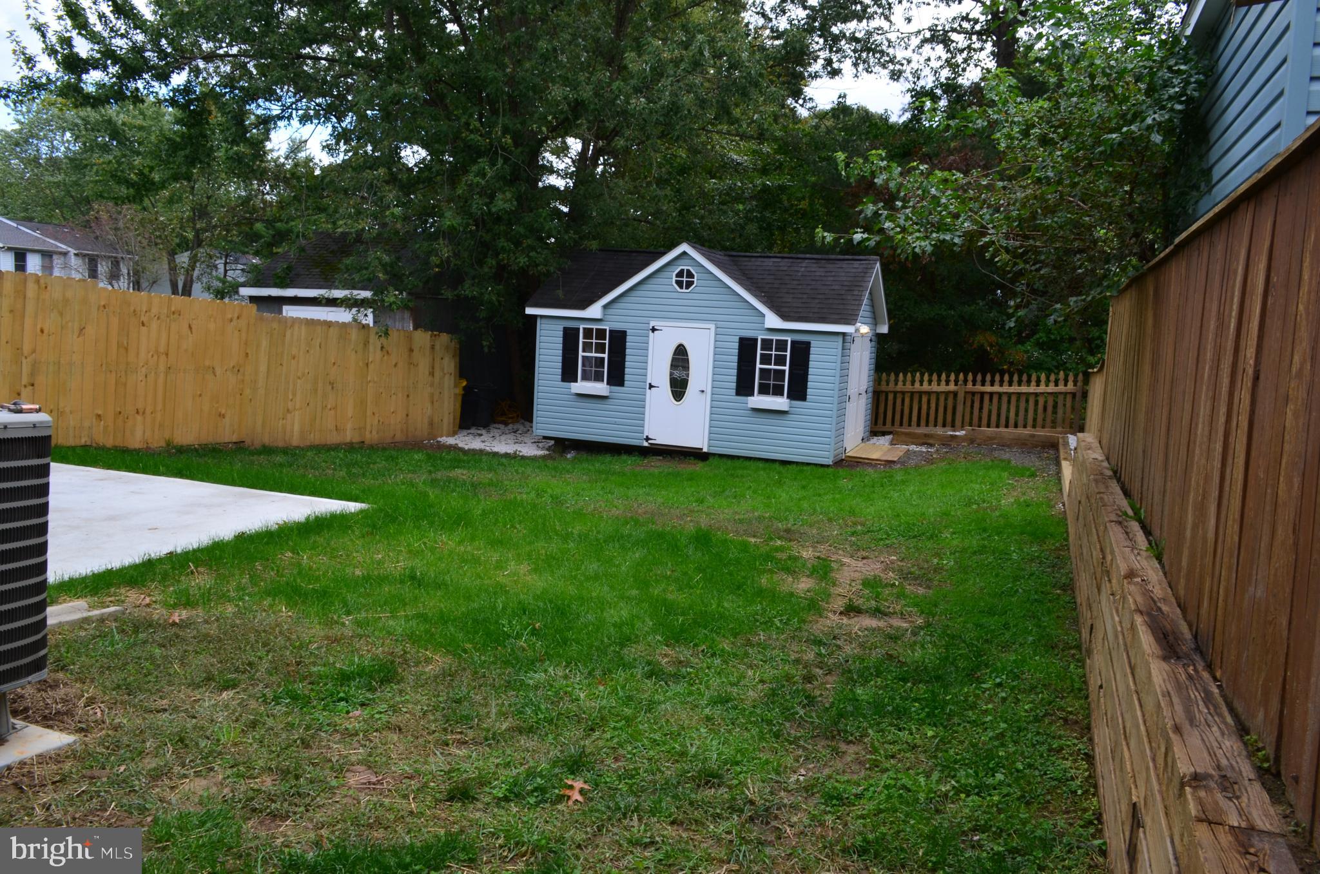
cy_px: 437
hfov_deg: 67.5
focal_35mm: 27
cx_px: 660
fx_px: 988
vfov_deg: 47.7
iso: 220
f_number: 10
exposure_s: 1/60
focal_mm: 18
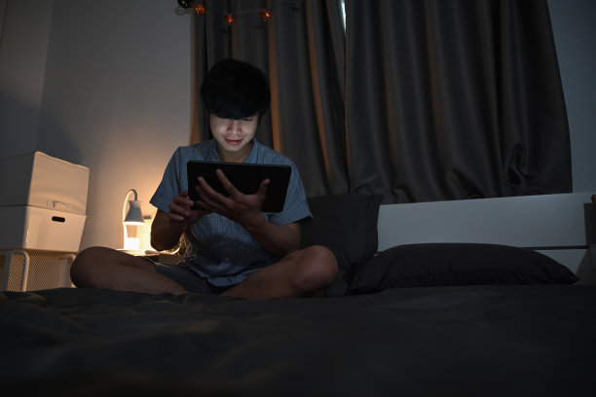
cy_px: 198
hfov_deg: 73.7
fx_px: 397
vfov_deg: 53.1
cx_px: 298
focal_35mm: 24
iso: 800
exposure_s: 1/25
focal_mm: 24
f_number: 4
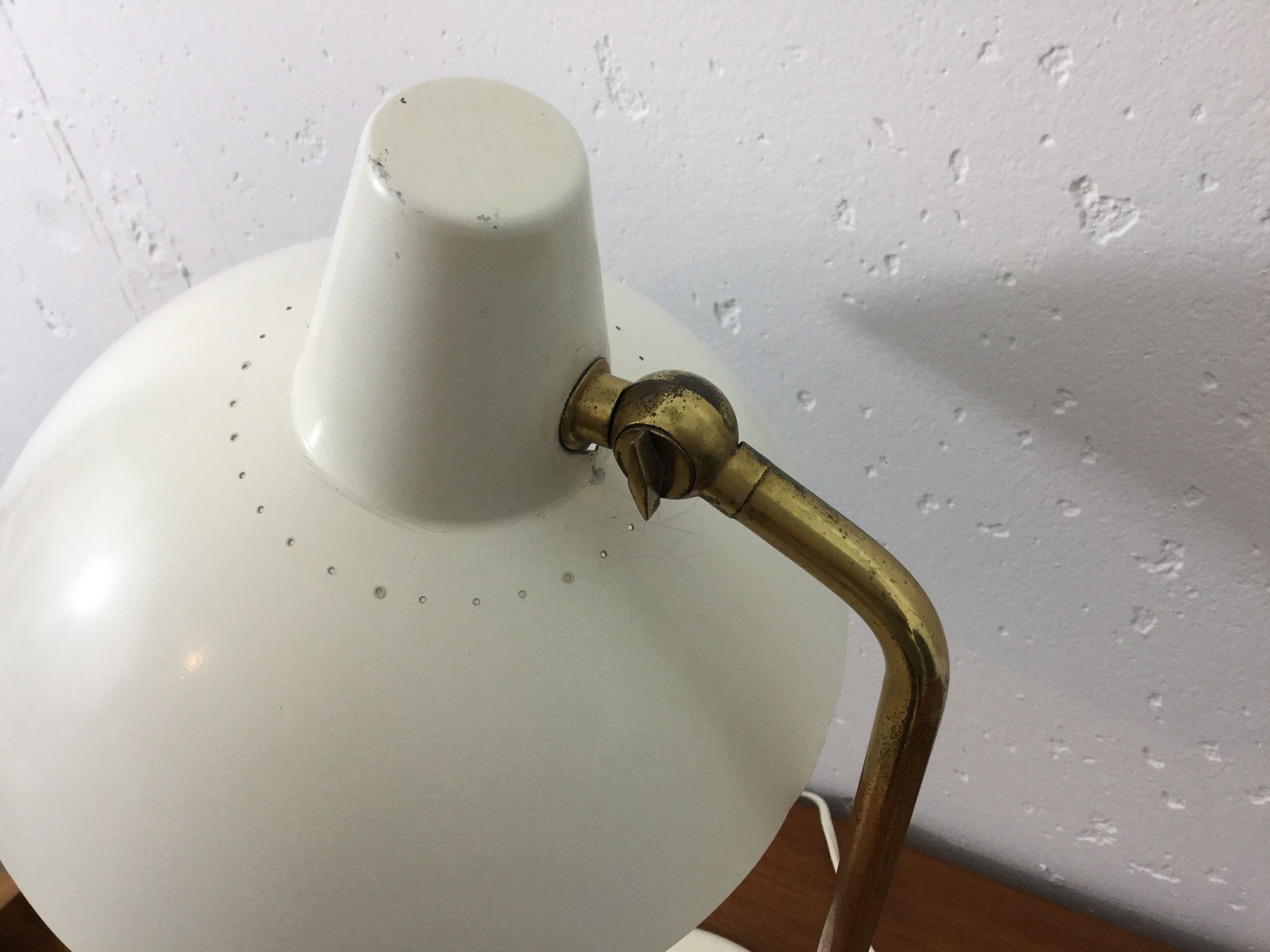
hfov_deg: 58.4
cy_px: 476
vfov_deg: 45.4
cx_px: 635
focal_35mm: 31
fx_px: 1137
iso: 40
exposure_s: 1/33
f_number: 2.4
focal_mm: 3.3
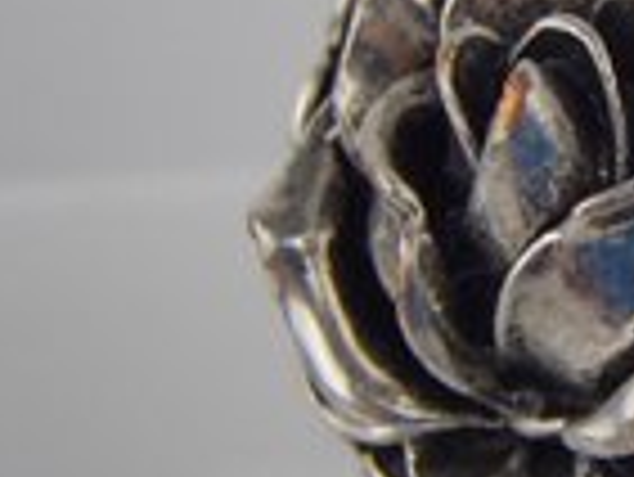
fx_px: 1650
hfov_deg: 20.4
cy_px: 169
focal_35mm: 90
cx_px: 753
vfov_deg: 16.4
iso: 160
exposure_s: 1/160
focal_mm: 6.64
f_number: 4.7
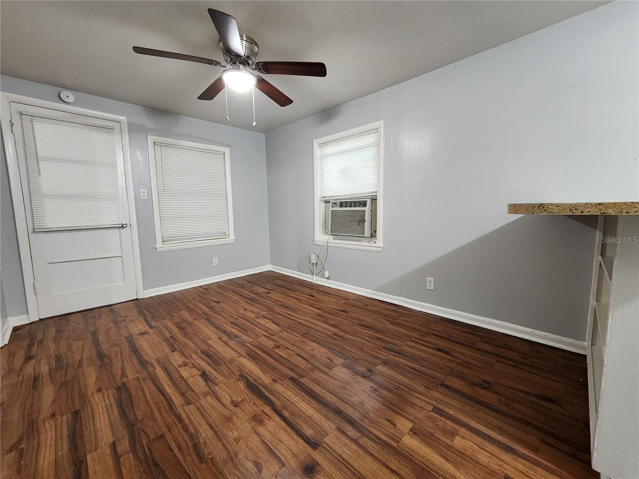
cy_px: 240
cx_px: 320
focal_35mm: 13
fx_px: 240
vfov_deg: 89.9
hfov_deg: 106.2
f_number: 2.2
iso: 500
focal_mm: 2.2
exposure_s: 1/30
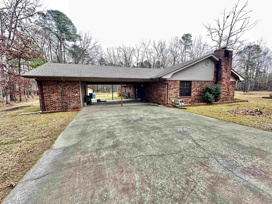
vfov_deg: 85.7
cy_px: 102
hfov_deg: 102.1
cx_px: 136
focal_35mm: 14
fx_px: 110
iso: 40
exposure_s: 1/100
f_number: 2.2
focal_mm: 2.22
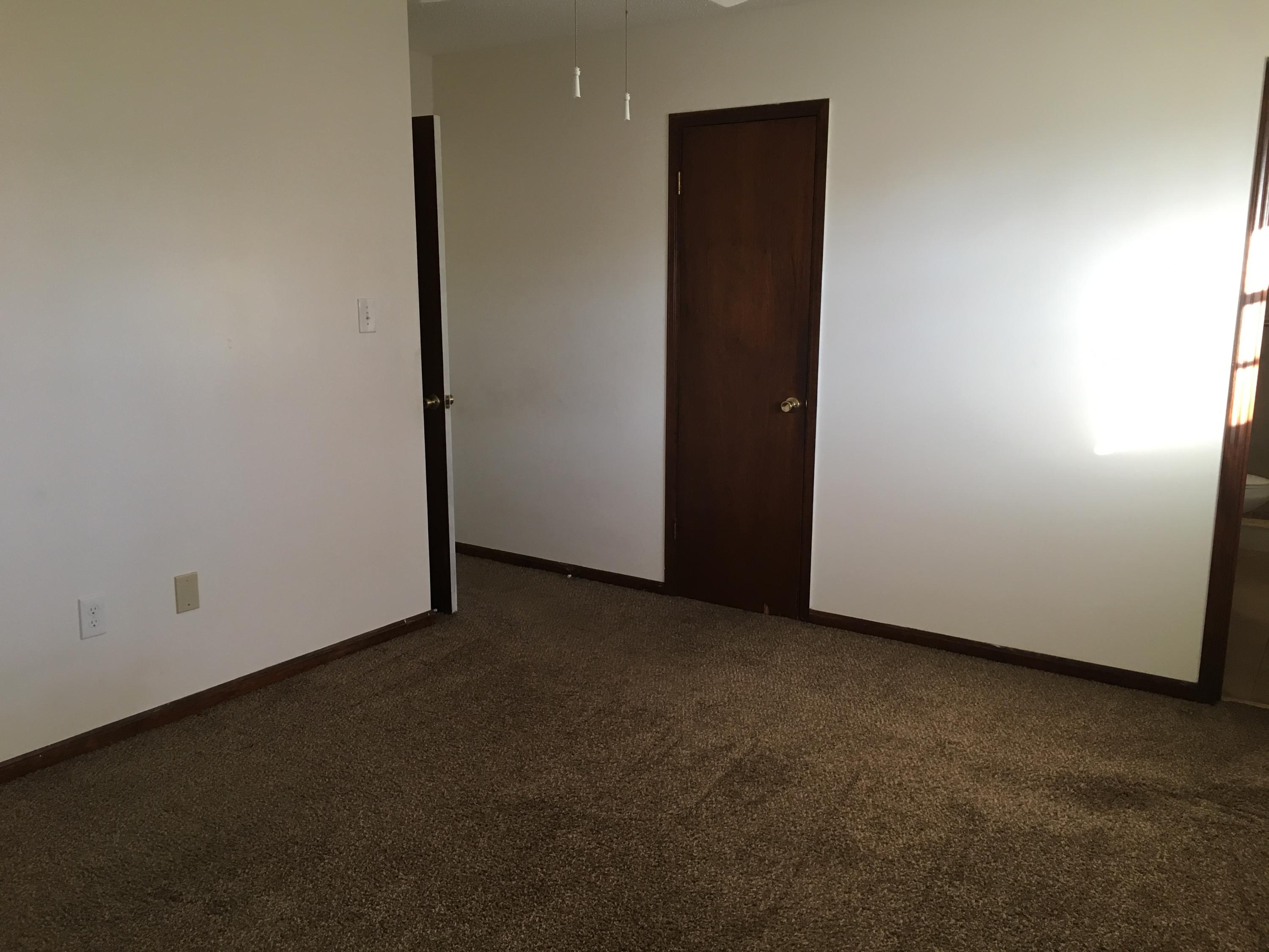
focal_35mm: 29
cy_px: 476
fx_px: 1063
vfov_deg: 48.2
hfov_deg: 61.7
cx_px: 634
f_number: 2.2
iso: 64
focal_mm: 4.15
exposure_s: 1/30
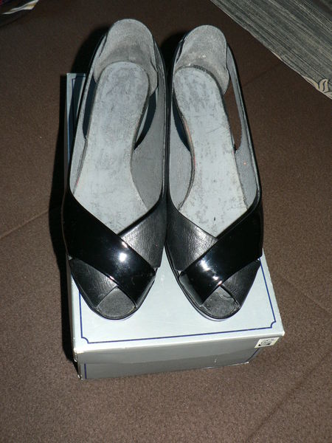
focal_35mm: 36
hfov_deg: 39.7
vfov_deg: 51.4
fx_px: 460
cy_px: 222
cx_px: 166
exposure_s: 1/60
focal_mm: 6
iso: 100
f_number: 2.8
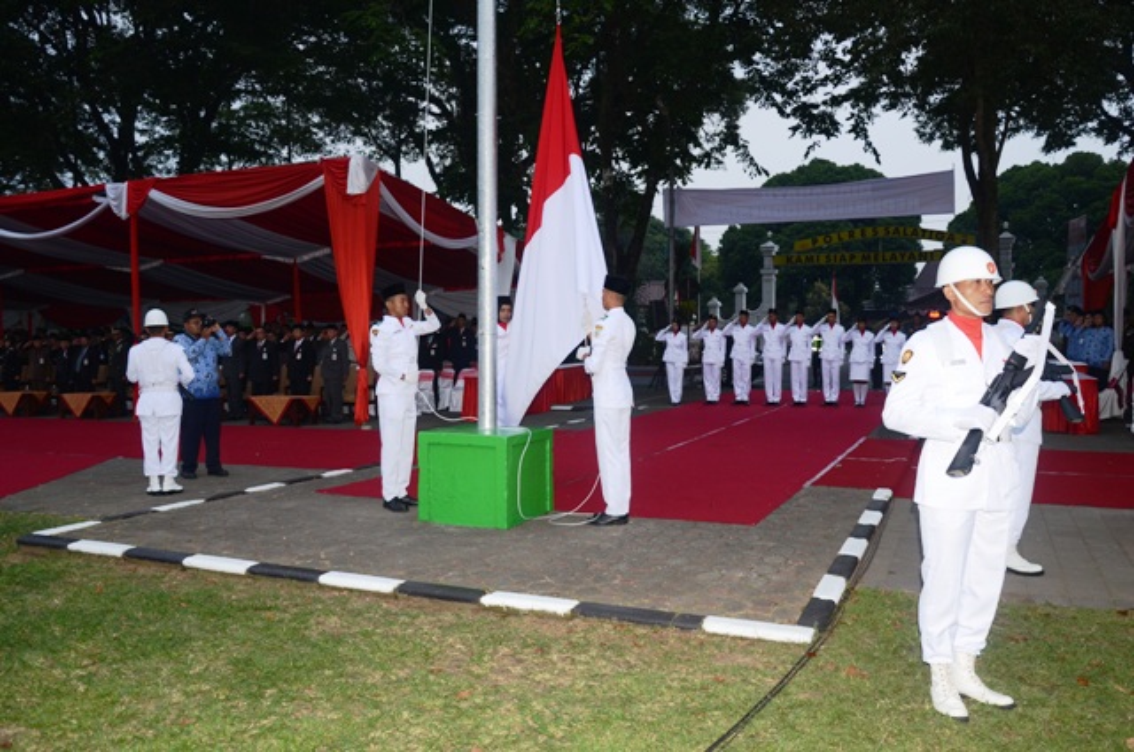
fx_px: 990
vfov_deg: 41.5
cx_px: 567
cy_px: 376
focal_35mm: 32
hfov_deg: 59.6
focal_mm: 21
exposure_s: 1/125
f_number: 3.8
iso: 400
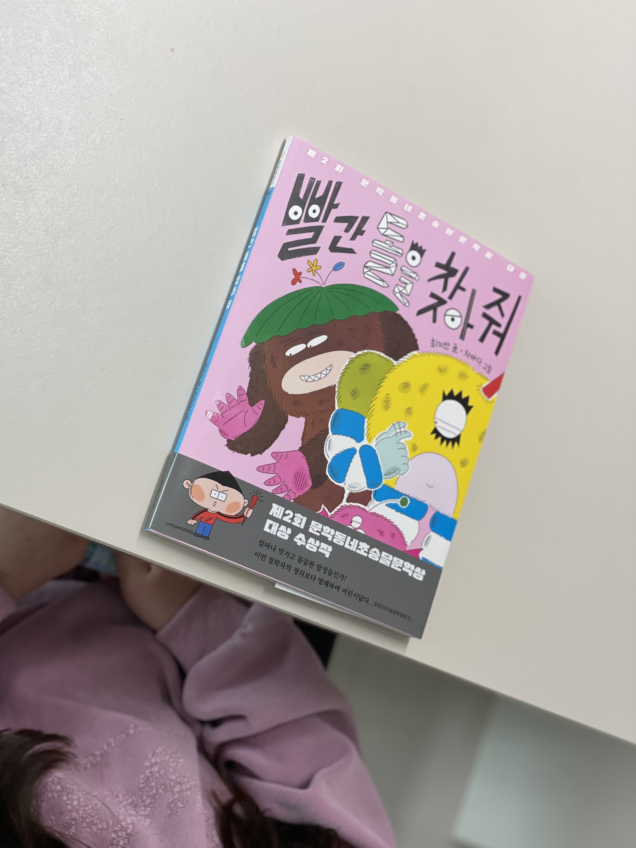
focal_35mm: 56
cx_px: 296
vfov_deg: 34.3
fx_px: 1372
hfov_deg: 26.1
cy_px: 450
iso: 125
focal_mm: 6
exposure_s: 1/120
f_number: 2
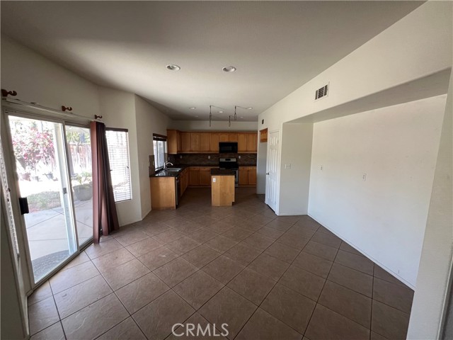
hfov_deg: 106.2
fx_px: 170
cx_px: 226
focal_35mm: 13
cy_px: 170
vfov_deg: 89.9
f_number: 1.8
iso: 200
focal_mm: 1.57
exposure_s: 1/99
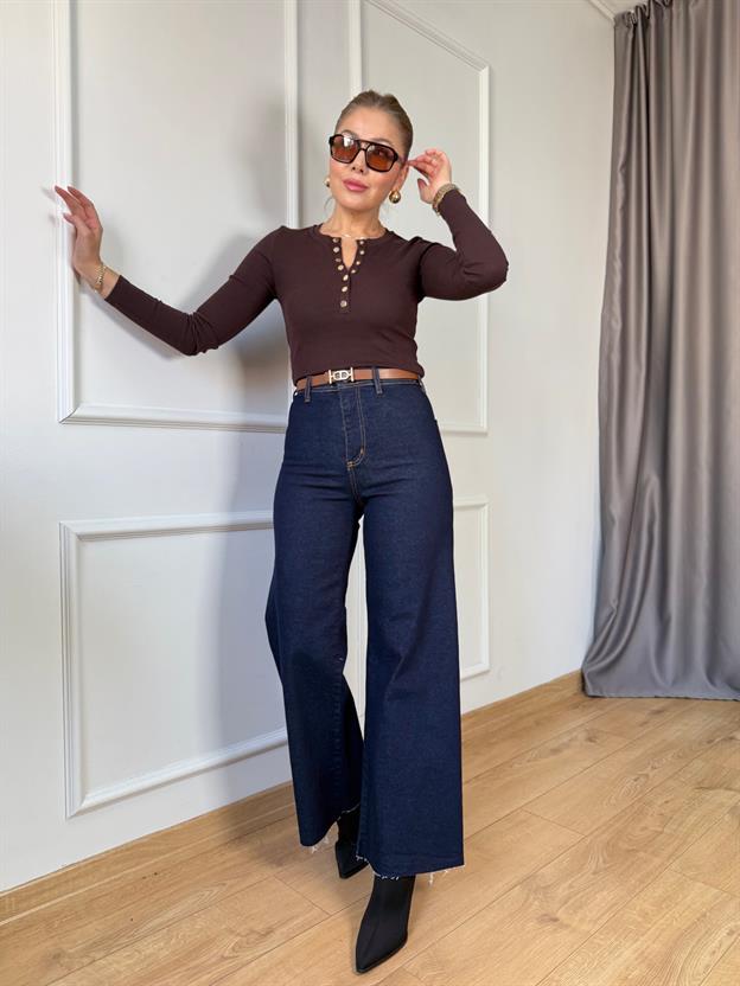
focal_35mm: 24
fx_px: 684
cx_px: 370
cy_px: 493
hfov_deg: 56.8
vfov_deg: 71.6
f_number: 1.78
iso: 125
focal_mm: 6.76
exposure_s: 1/100
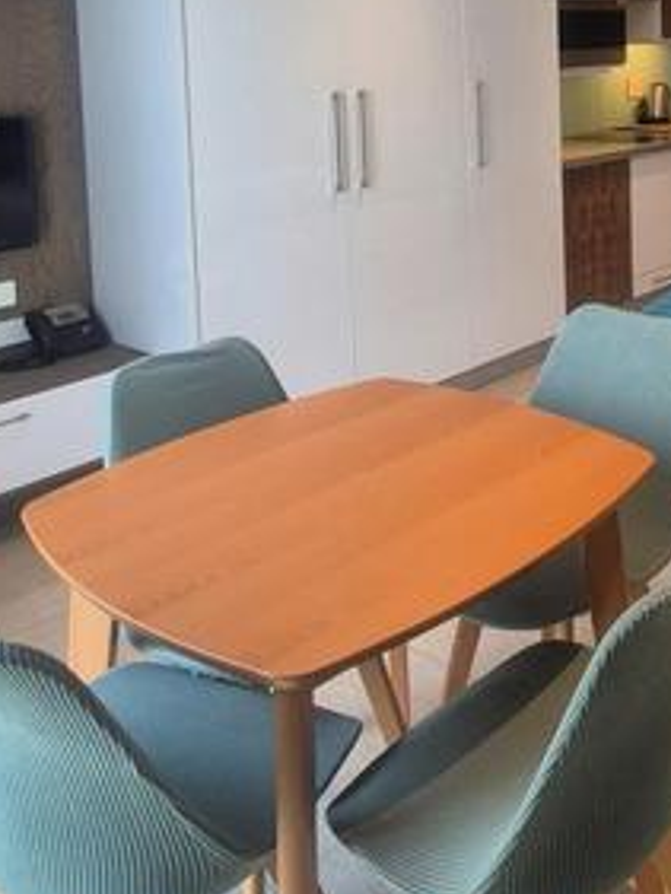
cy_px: 60
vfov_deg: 44.7
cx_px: 579
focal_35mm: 37
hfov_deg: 36.7
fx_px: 956
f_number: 2.2
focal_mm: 1.74
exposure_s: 1/50
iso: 80
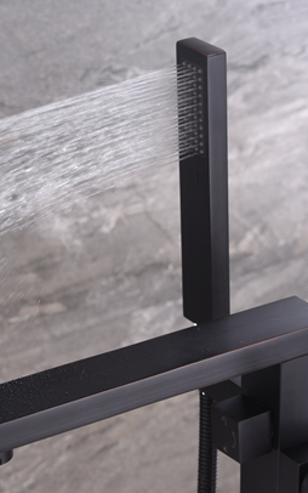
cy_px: 290
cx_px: 55
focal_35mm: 113
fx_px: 1517
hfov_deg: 11.5
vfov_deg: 18.4
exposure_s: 1/160
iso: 64
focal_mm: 60
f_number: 9
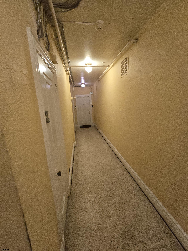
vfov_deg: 106.2
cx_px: 94
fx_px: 94
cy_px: 126
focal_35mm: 13
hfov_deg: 89.9
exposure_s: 1/60
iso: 1000
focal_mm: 2.2
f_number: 2.2
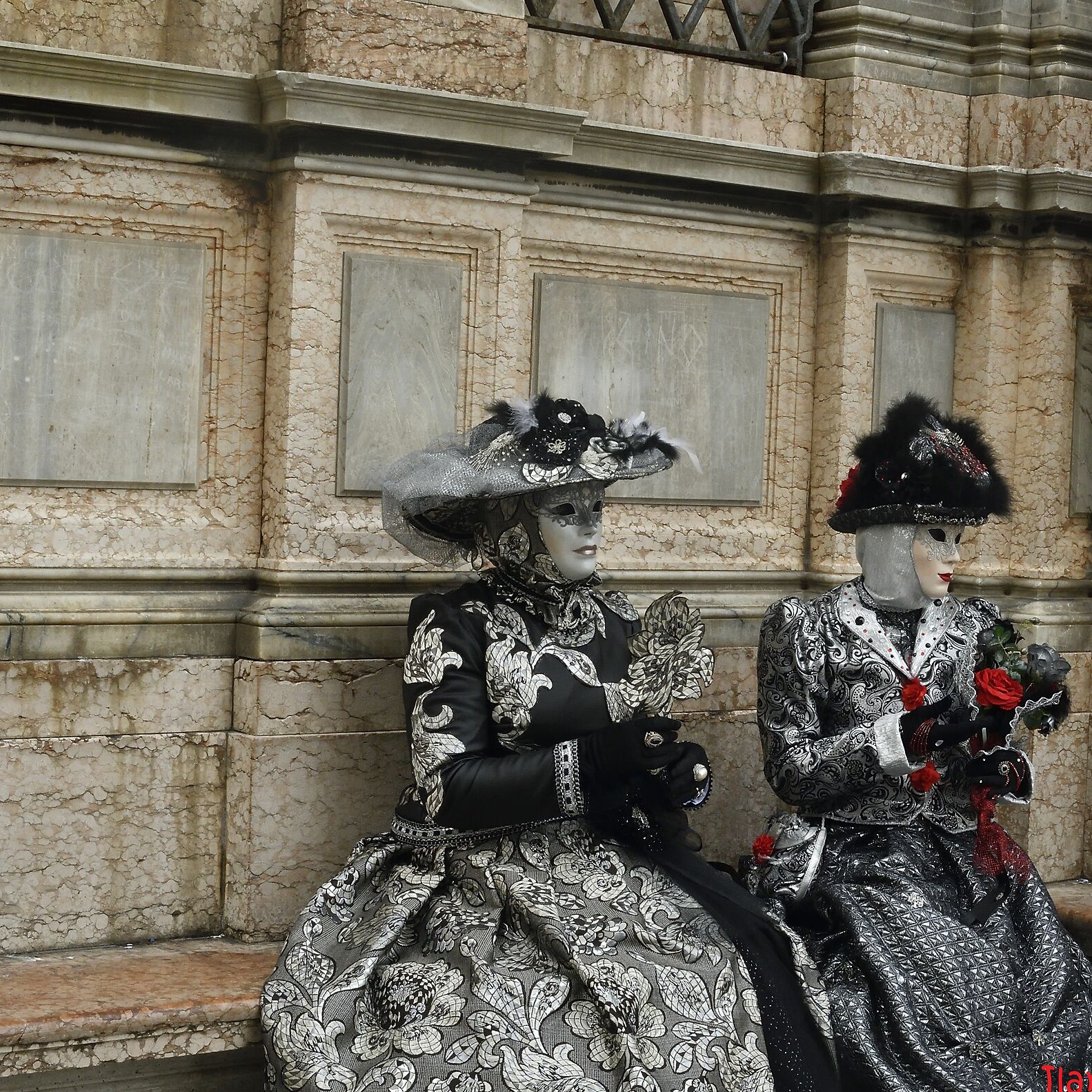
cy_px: 550
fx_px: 2414
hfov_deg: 25.4
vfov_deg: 25.5
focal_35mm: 68
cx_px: 712
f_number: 20
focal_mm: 35
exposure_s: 1/250
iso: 1000
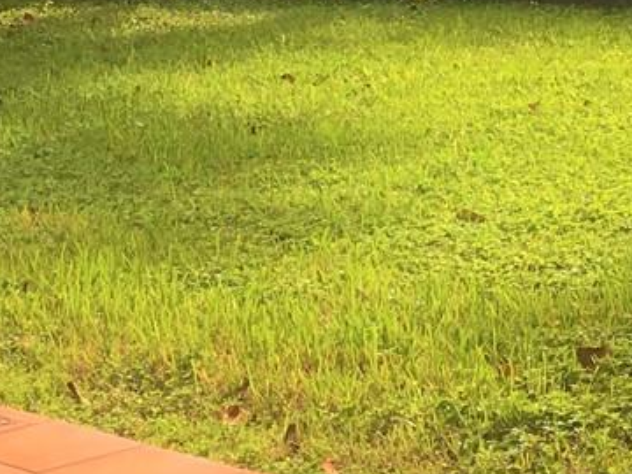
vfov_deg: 11.3
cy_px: -109
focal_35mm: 129
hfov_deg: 15.2
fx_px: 2355
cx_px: 135
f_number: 2.2
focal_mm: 4.15
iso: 25
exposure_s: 1/322
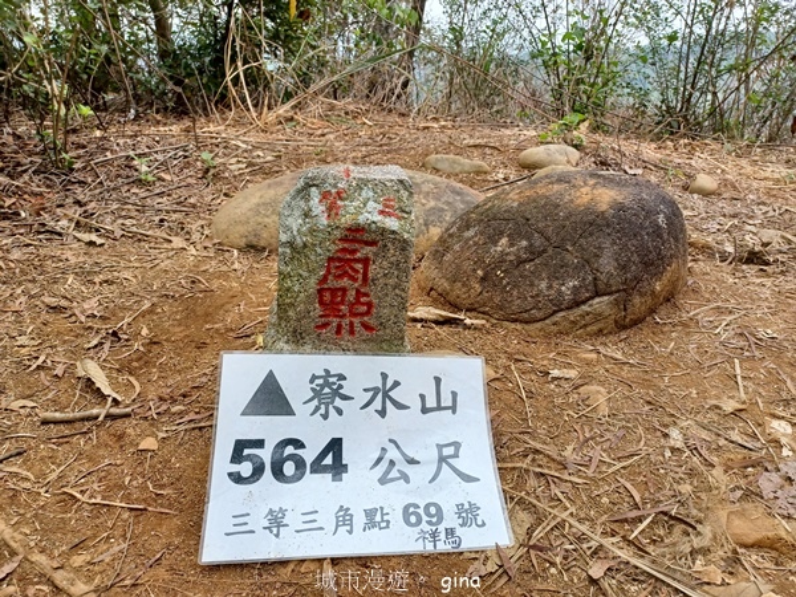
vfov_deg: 54.9
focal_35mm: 25
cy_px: 298
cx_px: 398
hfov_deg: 69.4
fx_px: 575
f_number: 1.8
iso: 32
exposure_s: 1/147
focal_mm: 4.6
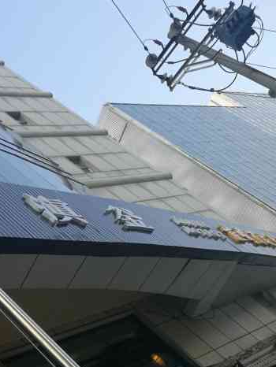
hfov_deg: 25.9
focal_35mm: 54
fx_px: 574
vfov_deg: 34.1
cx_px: 9
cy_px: 311
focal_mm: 4.5
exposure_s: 1/256
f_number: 2.2
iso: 50
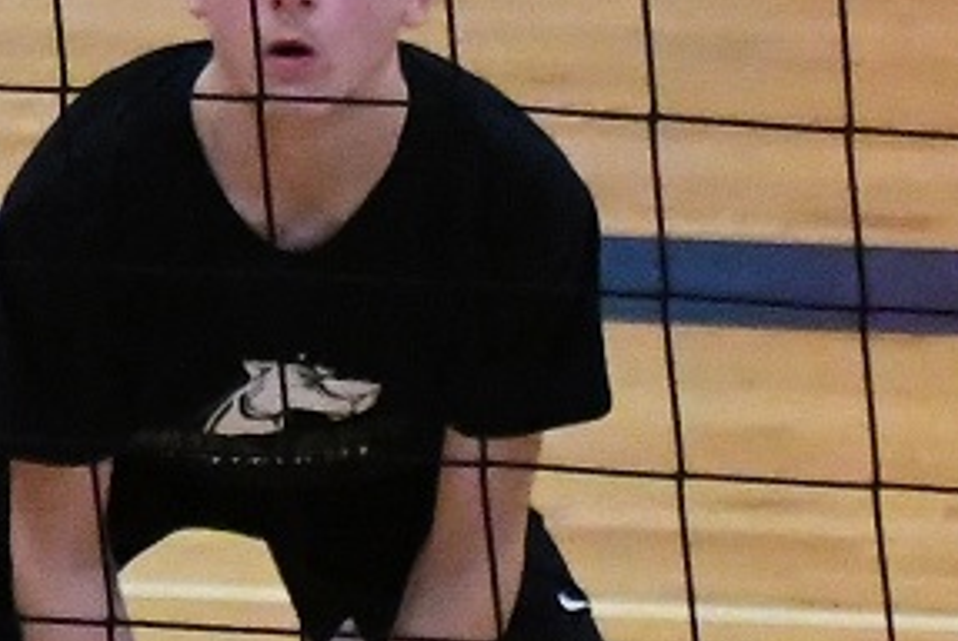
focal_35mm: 403
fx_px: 10735
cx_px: 18
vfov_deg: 3.4
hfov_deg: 5.1
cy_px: 661
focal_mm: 70
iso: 9000
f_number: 2.8
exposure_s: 1/1000
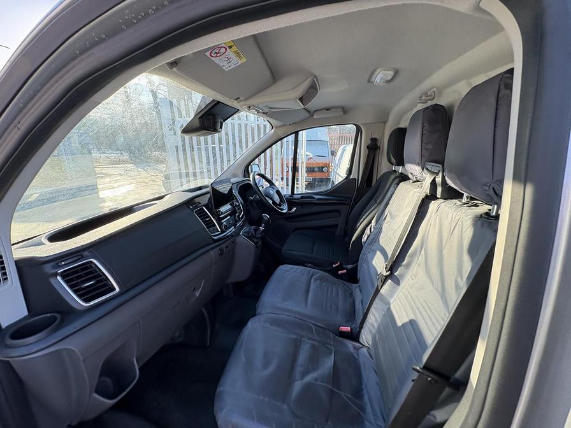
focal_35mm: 14
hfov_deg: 102.1
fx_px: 231
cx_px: 286
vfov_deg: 85.7
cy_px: 214
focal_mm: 2.22
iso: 64
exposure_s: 1/140
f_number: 2.2
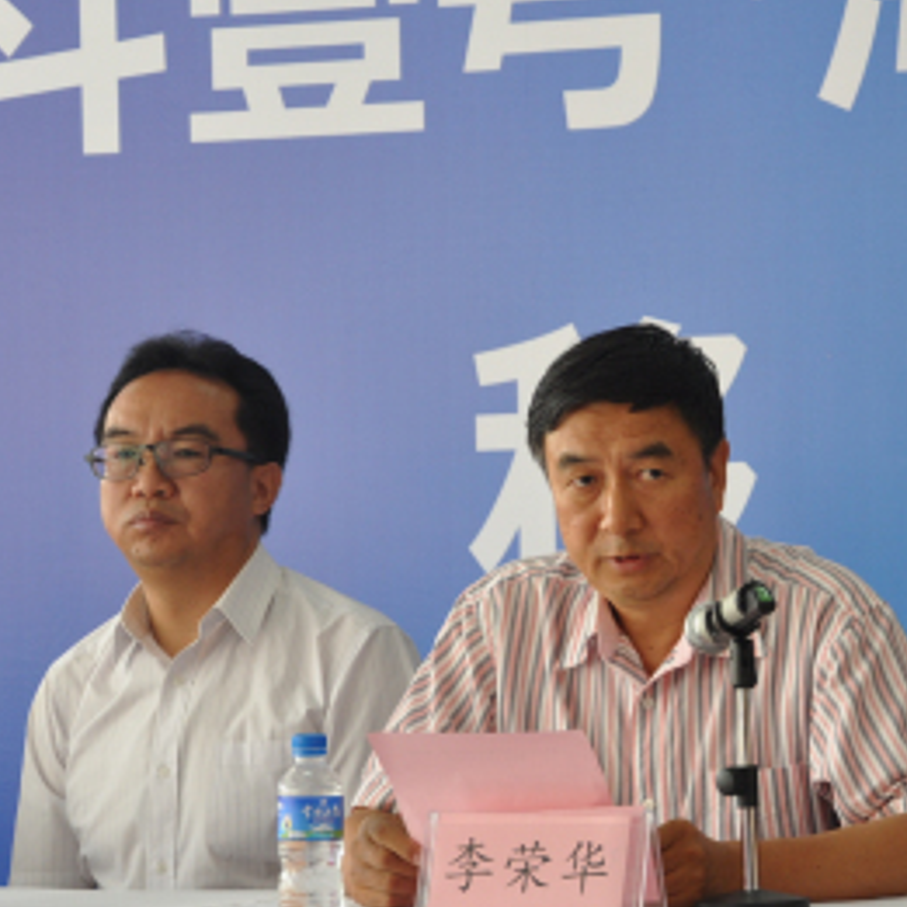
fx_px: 5573
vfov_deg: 9.3
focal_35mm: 188
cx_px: 806
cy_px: 495
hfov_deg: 9.3
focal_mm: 70
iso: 400
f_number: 5.3
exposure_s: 1/60
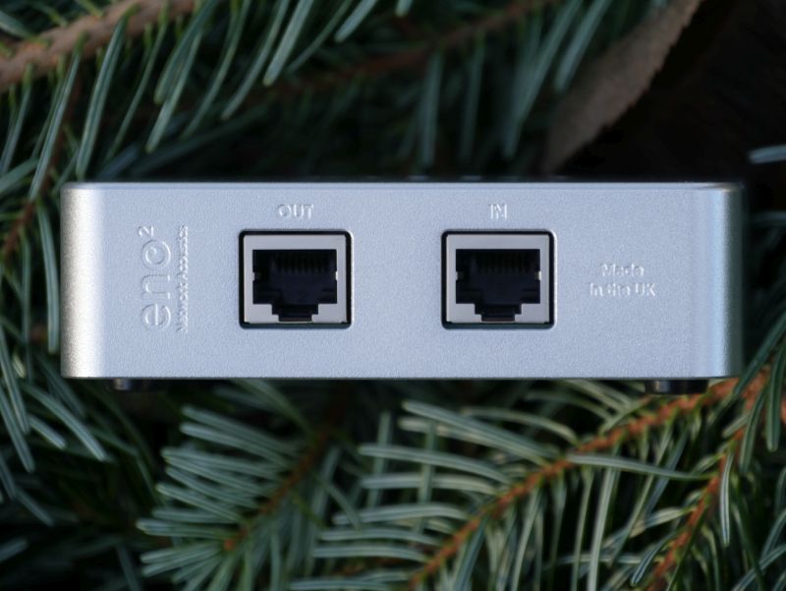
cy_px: 296
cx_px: 393
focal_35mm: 280
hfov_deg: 7.1
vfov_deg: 5.3
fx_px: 6362
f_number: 5.6
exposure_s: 1/320
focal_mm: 140
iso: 500
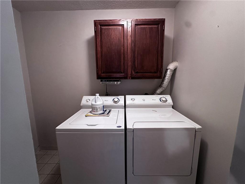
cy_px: 92
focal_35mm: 14
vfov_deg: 85.7
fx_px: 99
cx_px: 122
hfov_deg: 102.1
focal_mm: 2.22
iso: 800
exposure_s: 1/60
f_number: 2.2
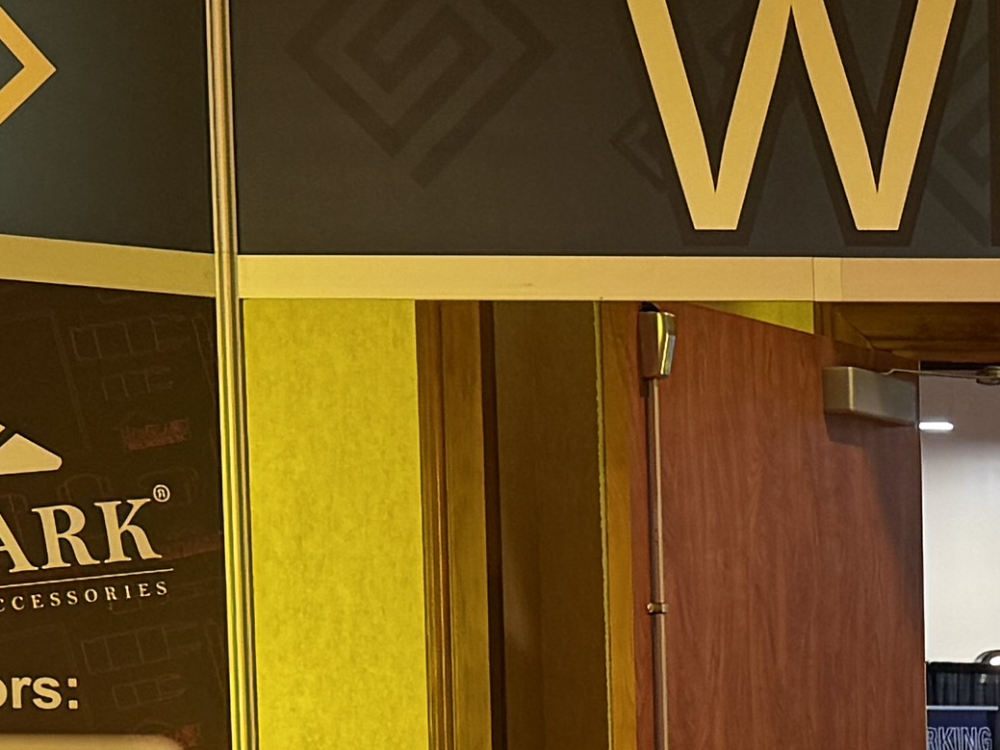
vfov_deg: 10.9
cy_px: 1063
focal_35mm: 132
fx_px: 3813
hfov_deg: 14.1
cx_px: 1449
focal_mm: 6.76
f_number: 1.78
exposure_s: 1/60
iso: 200
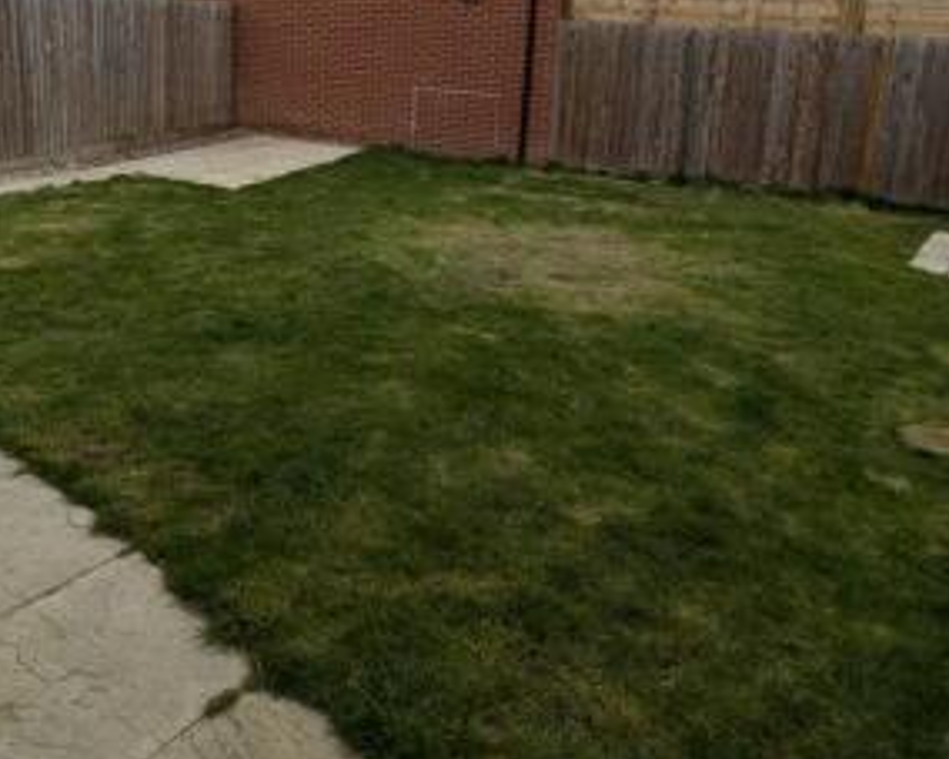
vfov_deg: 55.0
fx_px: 674
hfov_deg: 70.1
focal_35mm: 24
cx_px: 421
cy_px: 162
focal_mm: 2.02
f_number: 1.7
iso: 53
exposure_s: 1/929
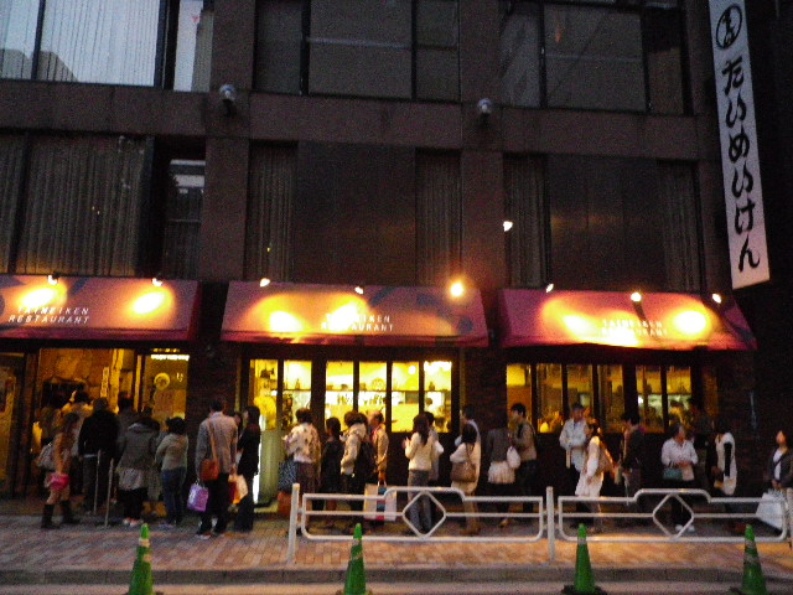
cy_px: 298
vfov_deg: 49.7
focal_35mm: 28
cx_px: 396
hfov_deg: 63.4
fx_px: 641
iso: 800
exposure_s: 1/30
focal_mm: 4.9
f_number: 2.6
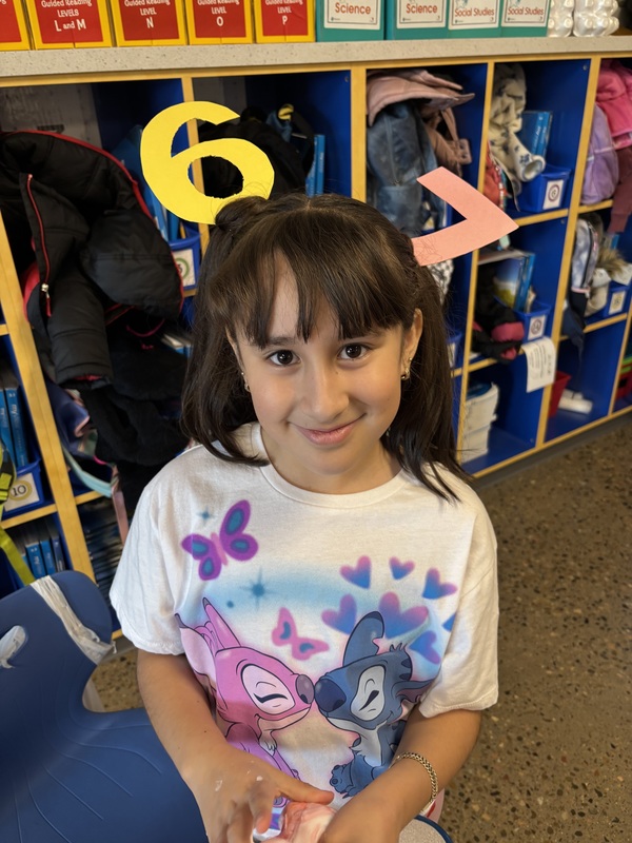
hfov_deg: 53.1
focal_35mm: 26
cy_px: 422
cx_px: 316
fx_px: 633
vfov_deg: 67.3
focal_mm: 5.96
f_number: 1.6
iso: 125
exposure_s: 1/60
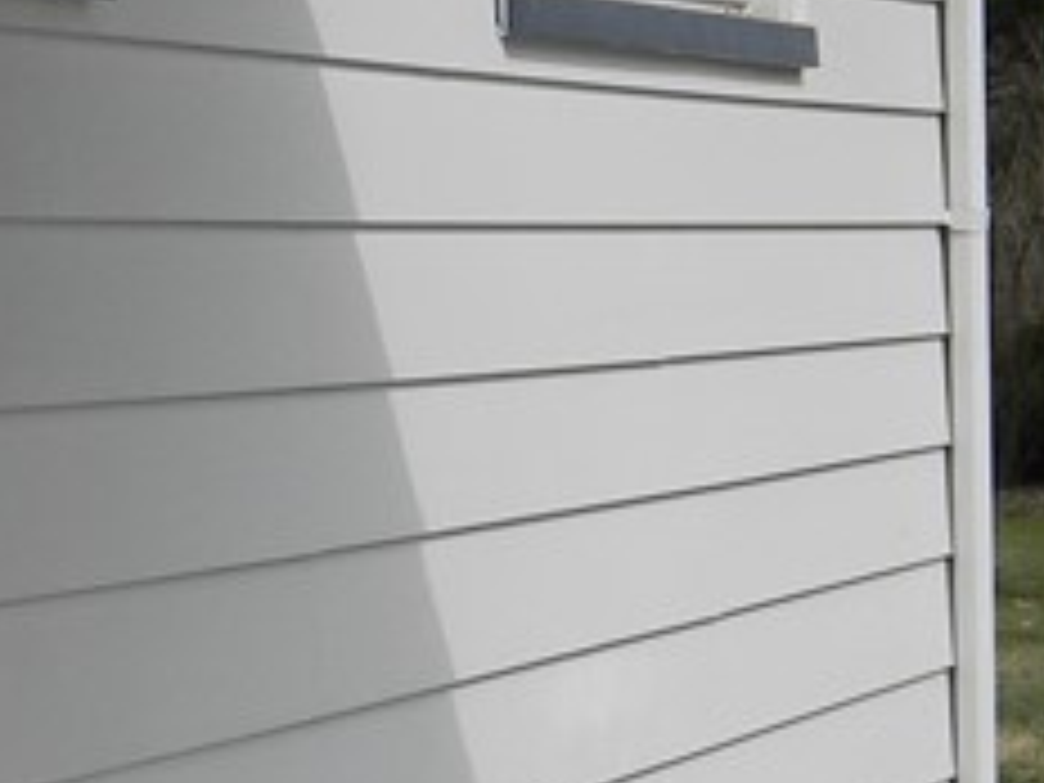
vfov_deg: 8.2
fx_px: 5459
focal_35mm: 181
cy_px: 450
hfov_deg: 10.9
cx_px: 94
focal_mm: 7.3
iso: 80
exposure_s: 1/761
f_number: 3.8
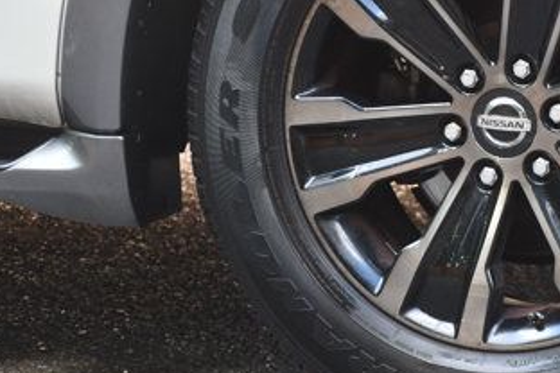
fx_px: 4697
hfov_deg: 6.8
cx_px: 477
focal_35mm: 302
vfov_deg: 4.5
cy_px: 92
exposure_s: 1/200
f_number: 4.8
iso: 800
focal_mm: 98
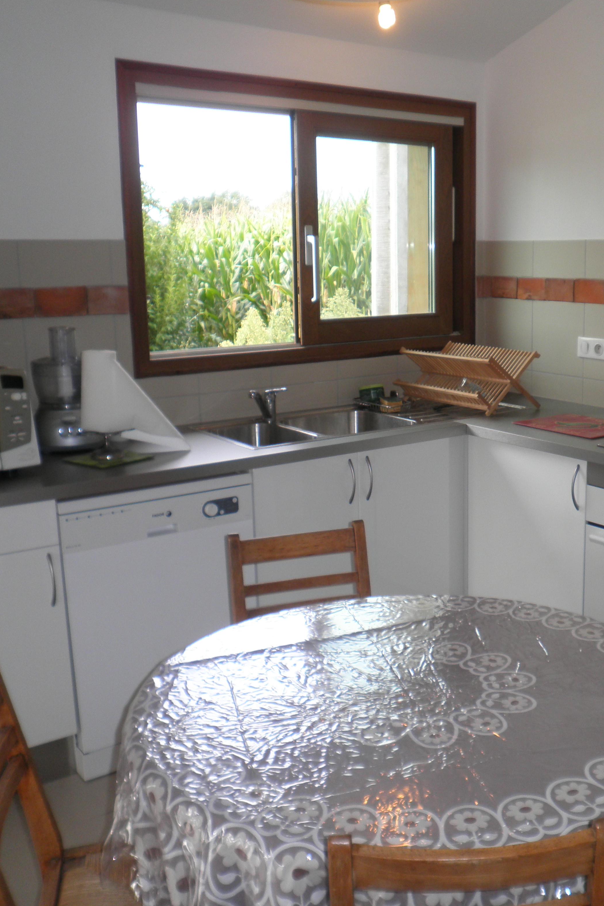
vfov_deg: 51.9
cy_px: 452
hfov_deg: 35.2
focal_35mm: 37
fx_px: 931
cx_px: 452
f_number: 2.6
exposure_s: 1/125
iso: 64
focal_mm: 4.7
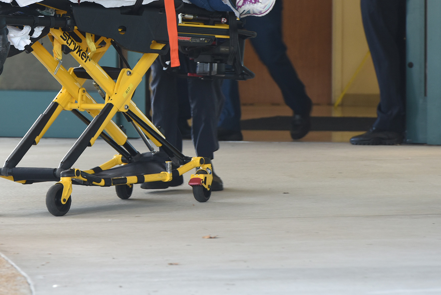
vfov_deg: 3.0
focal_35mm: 452
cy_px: 81
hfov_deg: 4.6
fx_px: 5539
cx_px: 80
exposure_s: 1/100
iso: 500
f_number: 5
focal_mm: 200
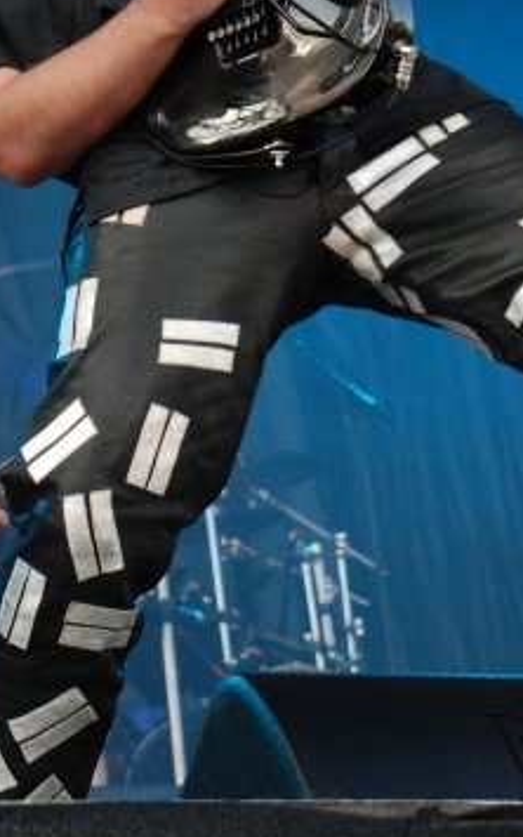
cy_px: 45
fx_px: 4719
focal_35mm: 207
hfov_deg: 6.3
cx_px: -16
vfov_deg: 10.1
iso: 320
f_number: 5.3
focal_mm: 62
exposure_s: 1/125
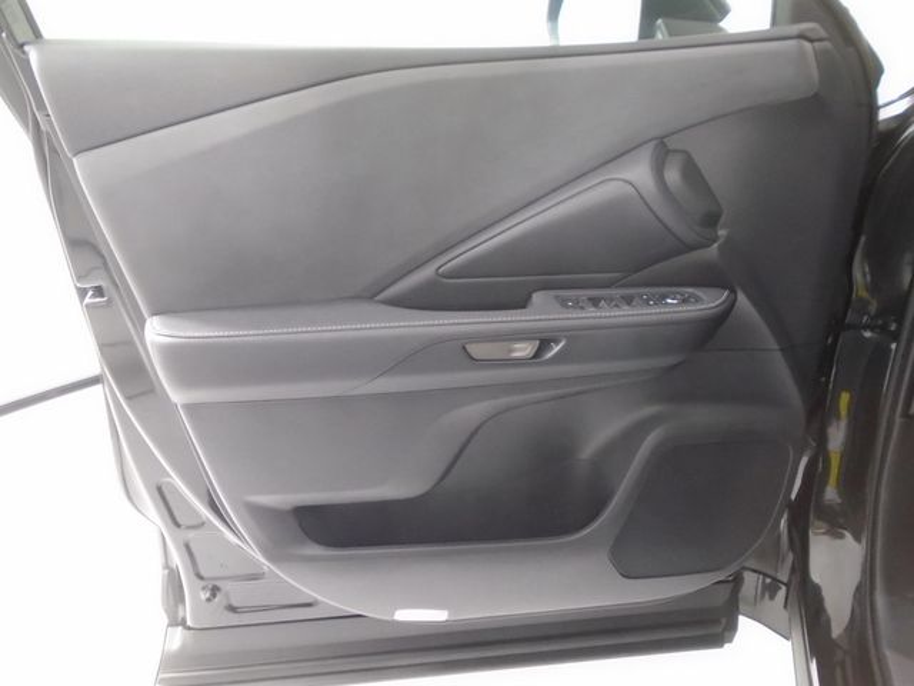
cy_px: 343
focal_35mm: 26
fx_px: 687
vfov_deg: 53.1
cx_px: 457
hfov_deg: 67.3
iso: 320
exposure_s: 1/30
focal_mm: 4.6
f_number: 3.2
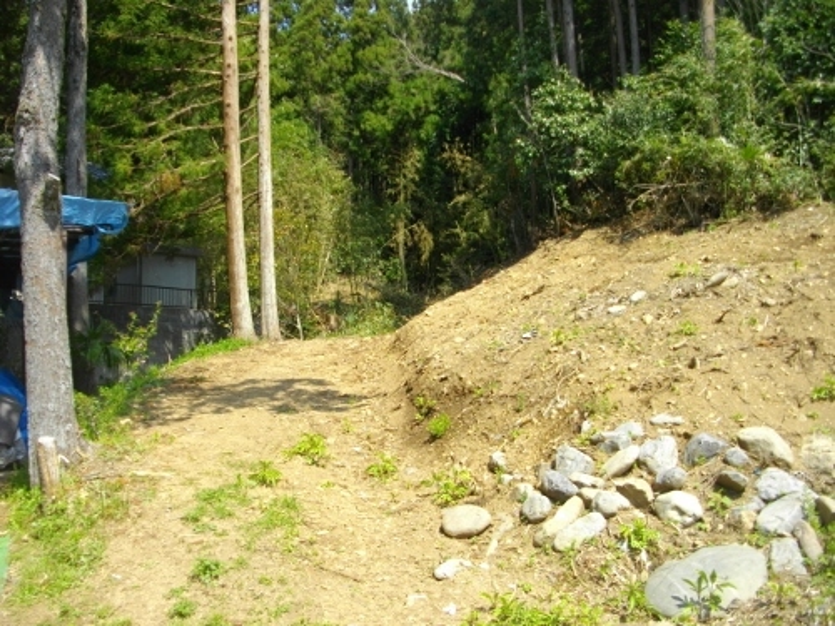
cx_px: 418
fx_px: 772
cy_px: 313
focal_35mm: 32
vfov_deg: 44.2
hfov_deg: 56.8
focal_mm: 5.7
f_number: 2.9
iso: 100
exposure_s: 1/640
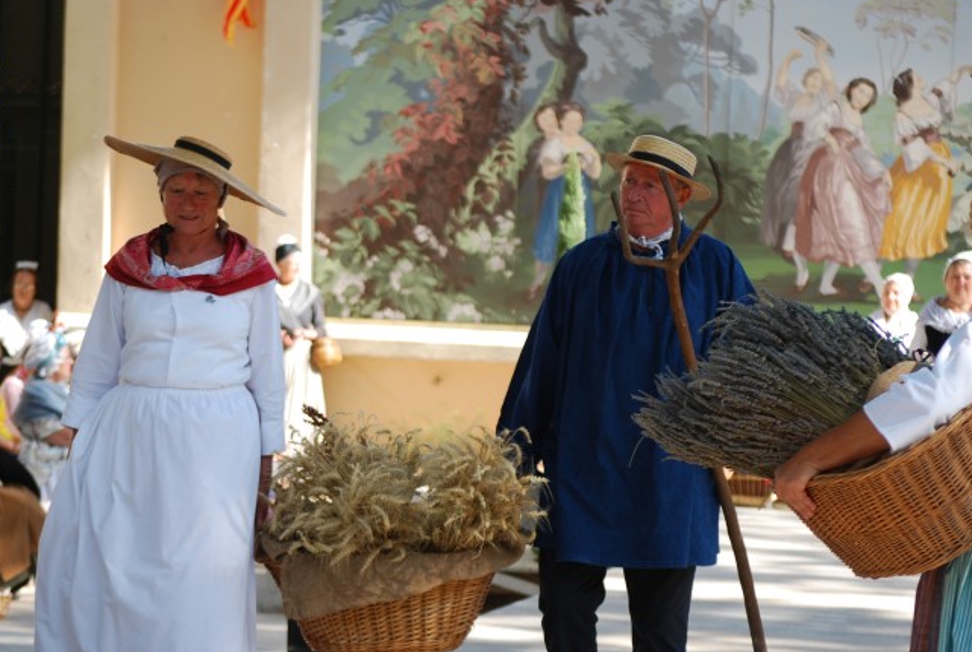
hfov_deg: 15.6
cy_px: 384
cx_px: 408
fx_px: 3544
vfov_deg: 10.5
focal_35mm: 131
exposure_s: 1/320
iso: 200
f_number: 4.2
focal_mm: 70
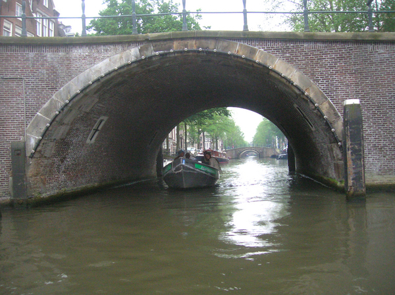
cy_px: 148
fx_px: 388
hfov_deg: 54.0
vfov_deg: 41.7
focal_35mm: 34
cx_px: 198
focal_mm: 5.7
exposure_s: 1/414
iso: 200
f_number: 2.9
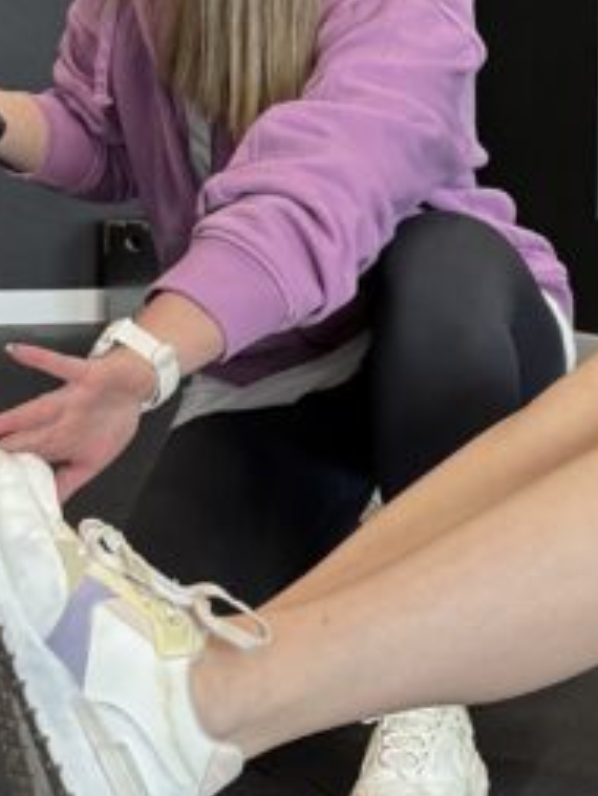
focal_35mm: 97
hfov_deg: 14.4
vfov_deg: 20.0
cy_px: 173
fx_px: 2232
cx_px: 859
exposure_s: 1/50
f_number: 1.78
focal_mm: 6.76
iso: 250
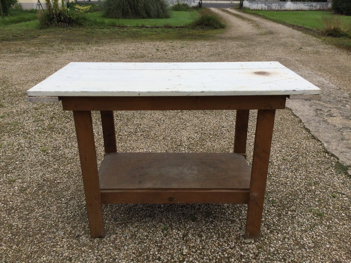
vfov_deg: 45.4
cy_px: 132
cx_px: 176
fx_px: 314
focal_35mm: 31
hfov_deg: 58.4
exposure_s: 1/370
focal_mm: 3.3
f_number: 2.4
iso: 25
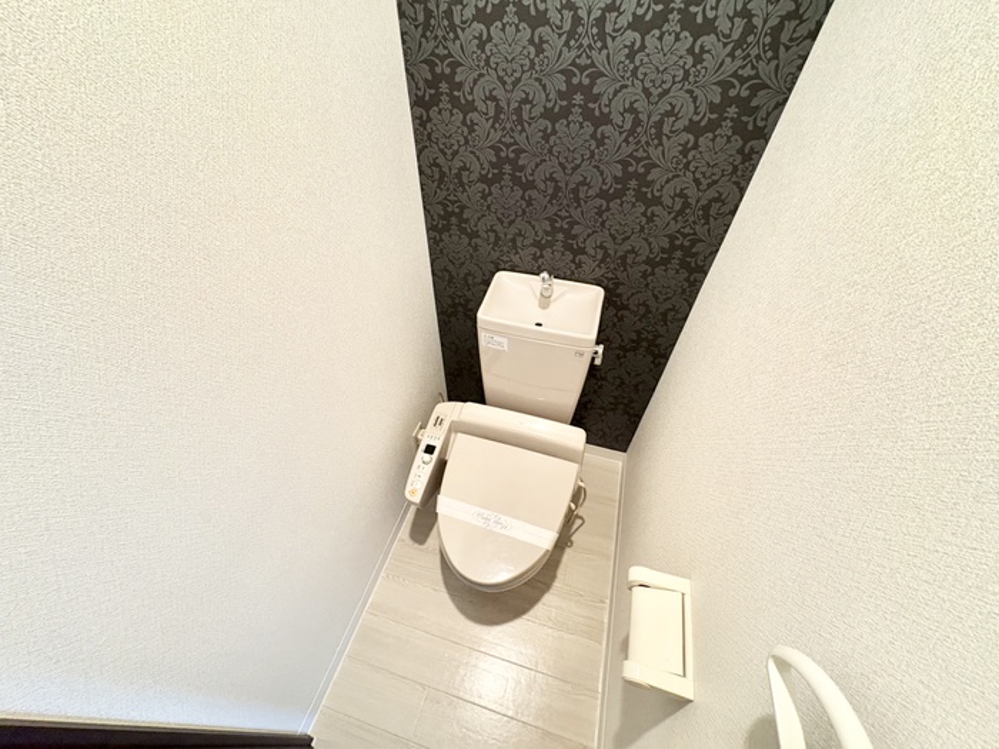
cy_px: 374
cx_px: 500
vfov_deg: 85.7
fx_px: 404
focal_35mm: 14
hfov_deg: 102.1
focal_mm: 2.22
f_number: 2.2
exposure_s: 1/60
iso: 400
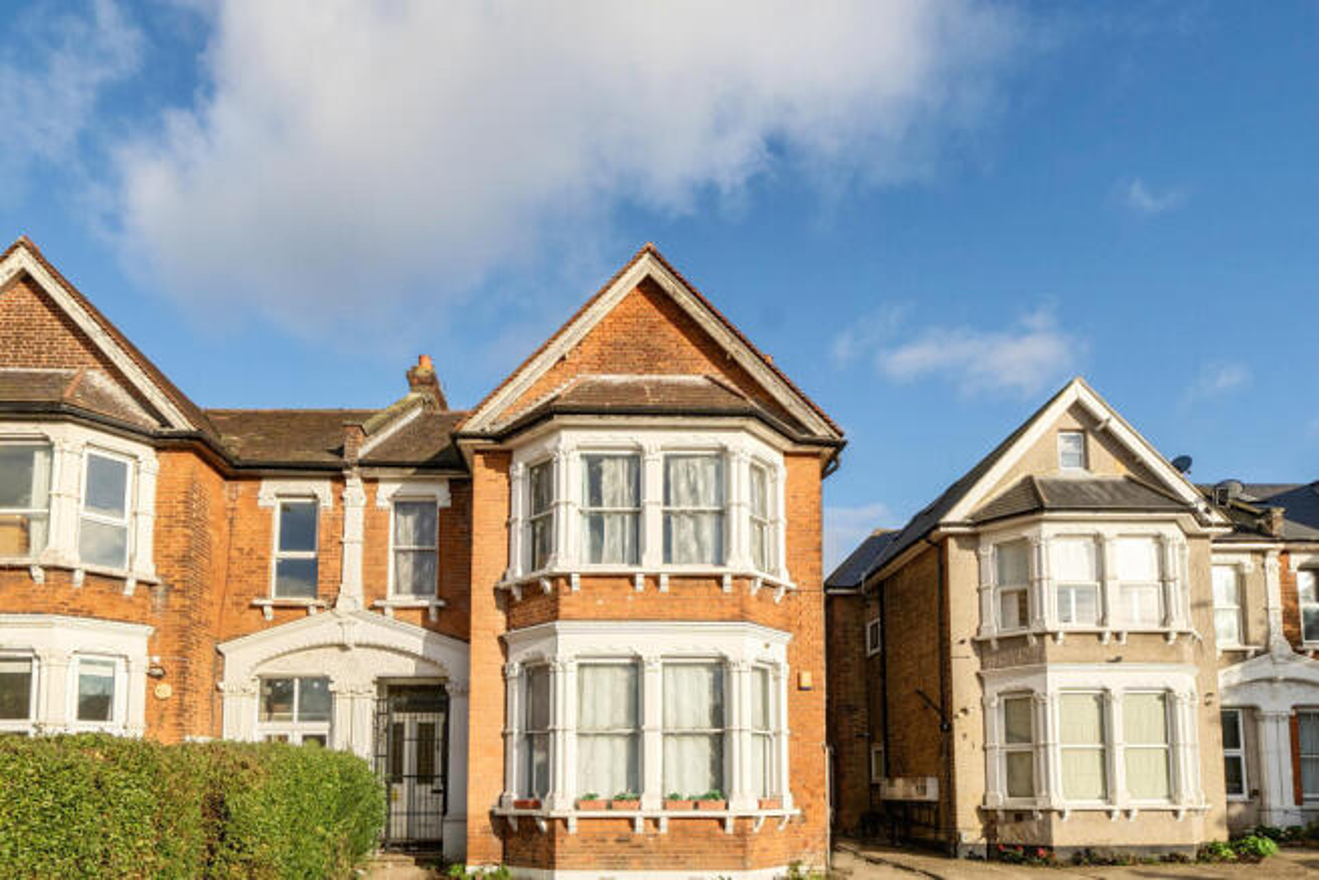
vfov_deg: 64.6
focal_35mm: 19
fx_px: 696
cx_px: 660
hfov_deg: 86.9
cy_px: 440
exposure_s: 1/1250
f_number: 8
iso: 400
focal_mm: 13
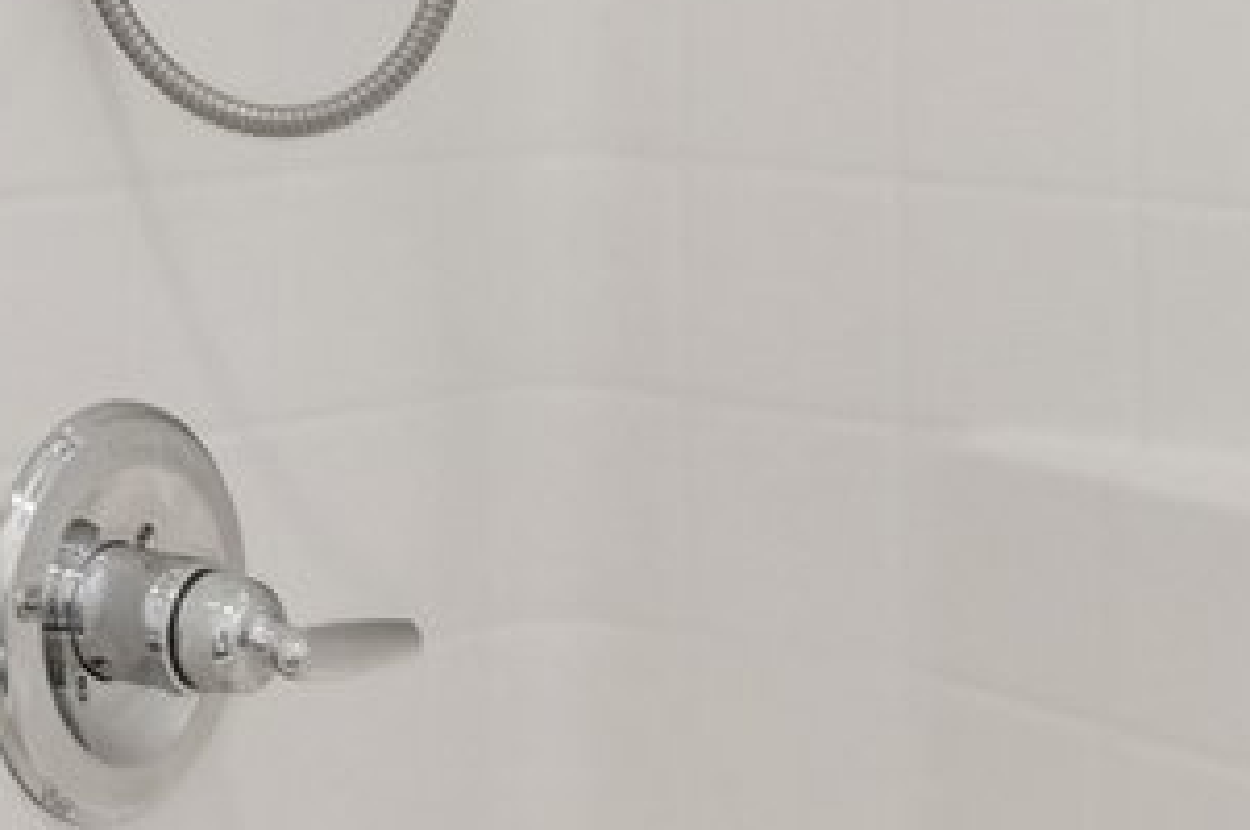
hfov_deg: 17.6
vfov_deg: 12.4
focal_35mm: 109
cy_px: -19
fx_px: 3781
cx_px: -386
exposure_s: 1/80
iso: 1600
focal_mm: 16
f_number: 8
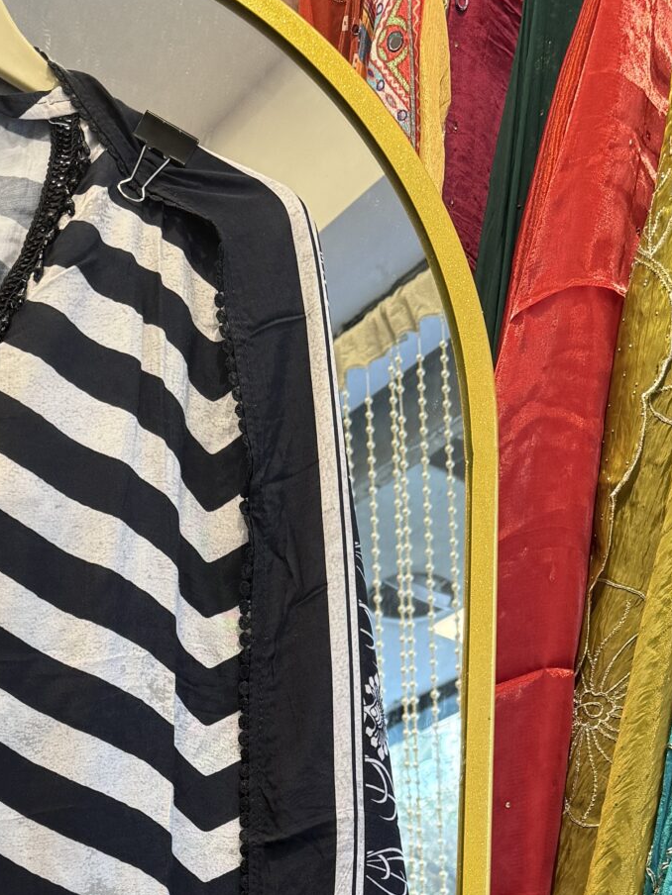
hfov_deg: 20.7
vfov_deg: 25.1
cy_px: 1130
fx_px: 1760
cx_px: -37
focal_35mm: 68
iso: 64
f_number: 1.78
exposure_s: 1/100
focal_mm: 6.76
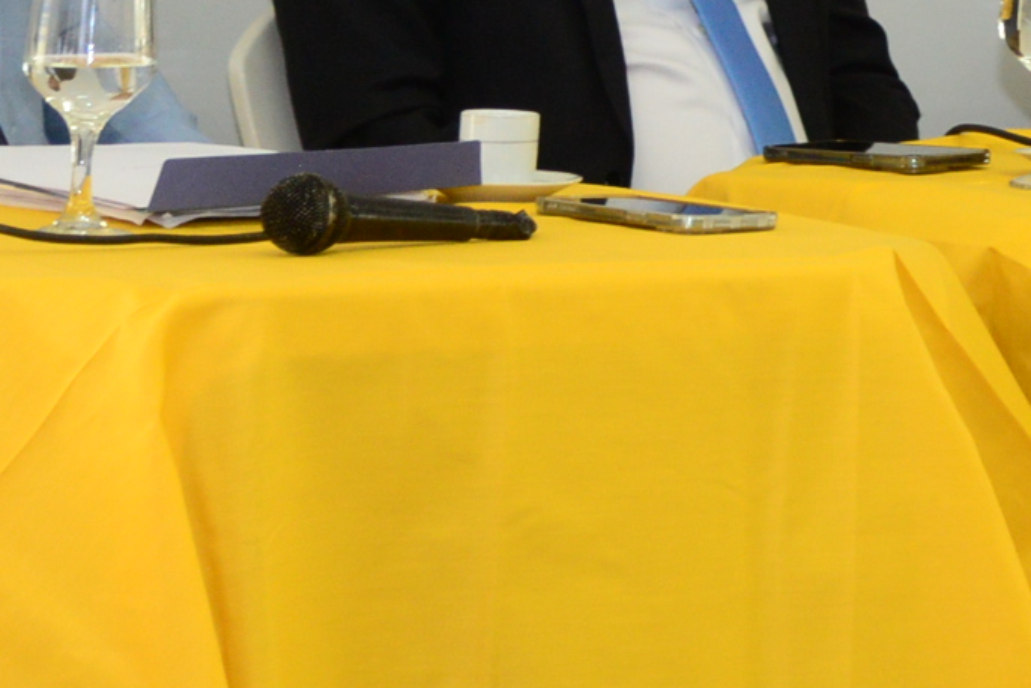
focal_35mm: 342
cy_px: -702
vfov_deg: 4.0
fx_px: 9798
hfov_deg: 5.9
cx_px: 1755
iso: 1600
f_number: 4.5
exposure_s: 1/125
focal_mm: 78
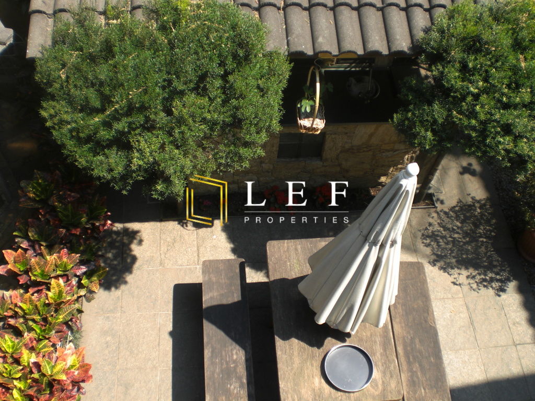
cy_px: 200
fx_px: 587
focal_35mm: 38
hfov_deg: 49.0
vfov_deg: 37.7
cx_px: 268
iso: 50
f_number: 3.1
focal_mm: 6.3
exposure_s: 1/200
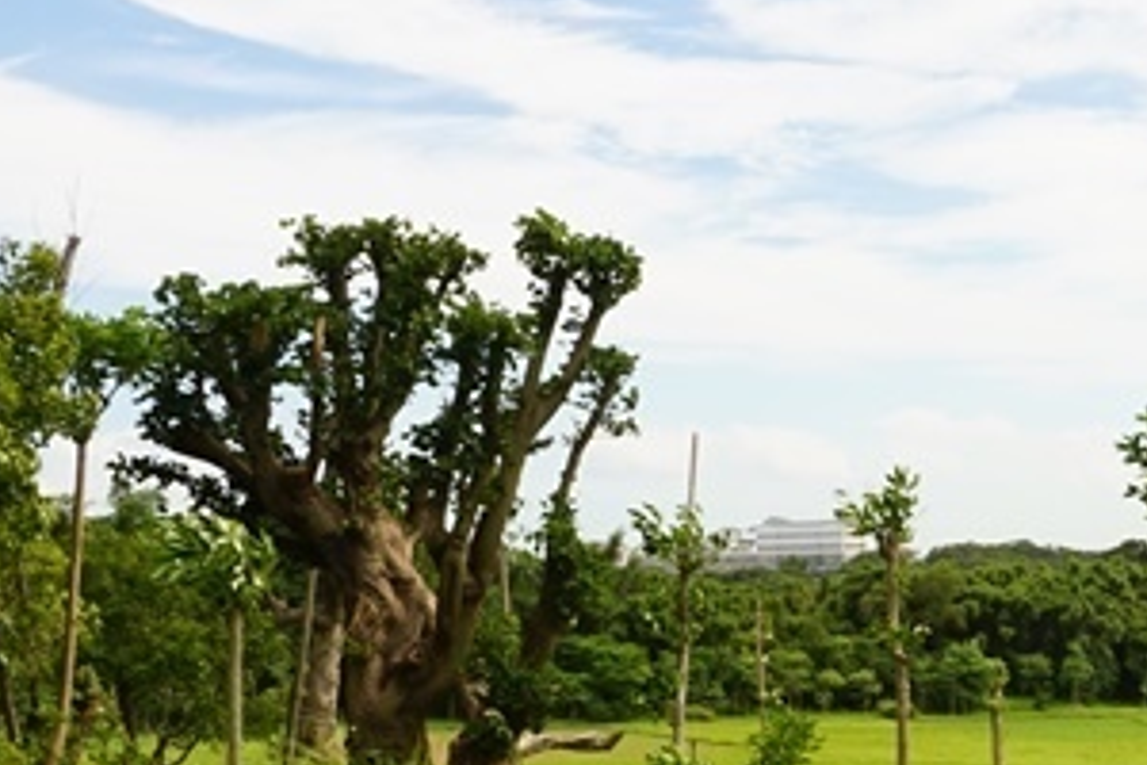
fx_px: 2612
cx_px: 1147
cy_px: 442
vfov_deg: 16.6
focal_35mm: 82
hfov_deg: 23.7
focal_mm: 16
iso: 100
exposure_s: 1/100
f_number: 10
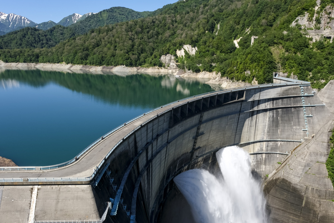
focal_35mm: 29
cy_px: 131
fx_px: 269
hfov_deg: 63.6
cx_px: 177
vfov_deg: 44.8
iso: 250
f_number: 9
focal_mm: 16
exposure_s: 1/320
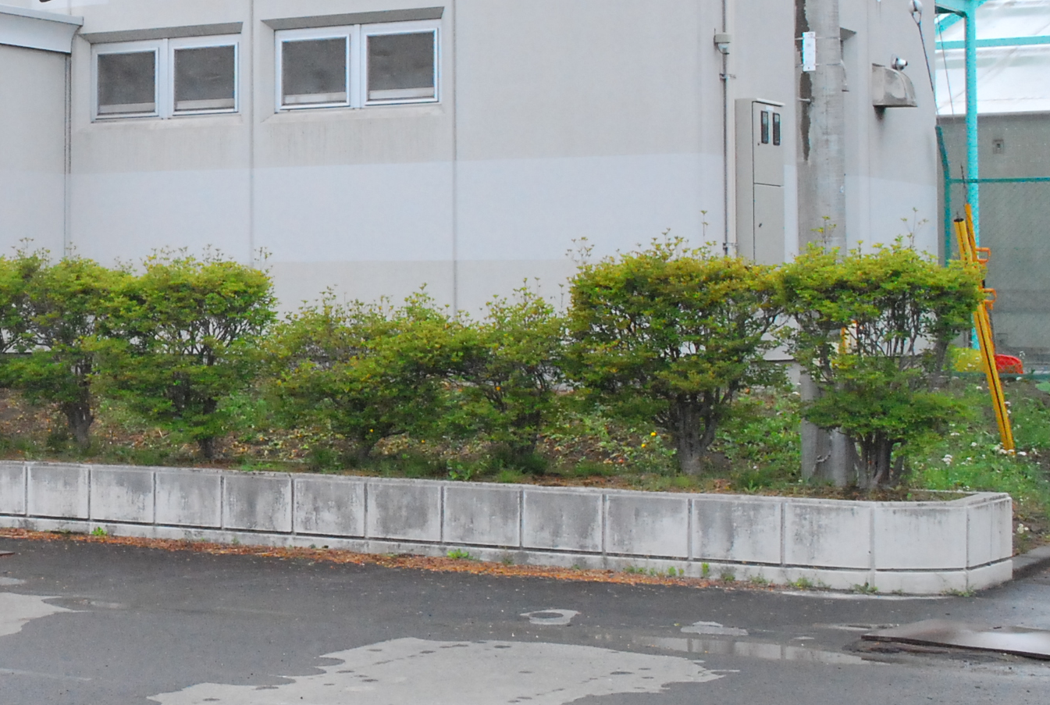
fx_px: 2455
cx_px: -34
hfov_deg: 23.0
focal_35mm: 84
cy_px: 177
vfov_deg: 16.3
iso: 1600
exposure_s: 1/1250
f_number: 8
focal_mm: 26
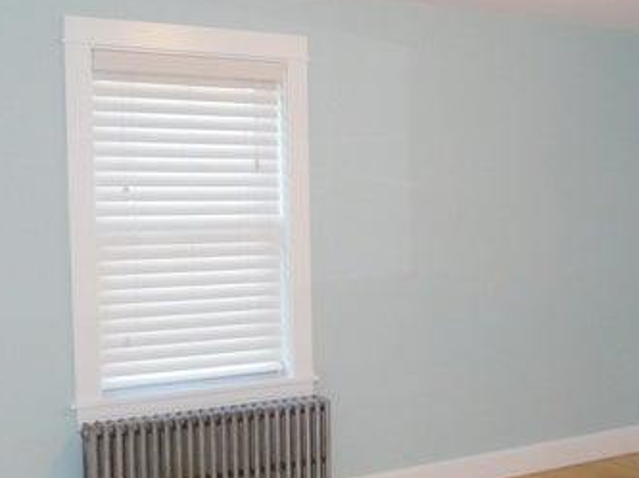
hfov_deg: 31.2
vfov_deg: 24.8
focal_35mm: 59
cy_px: 267
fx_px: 1088
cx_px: 577
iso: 200
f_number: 3
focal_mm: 4
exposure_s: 1/30
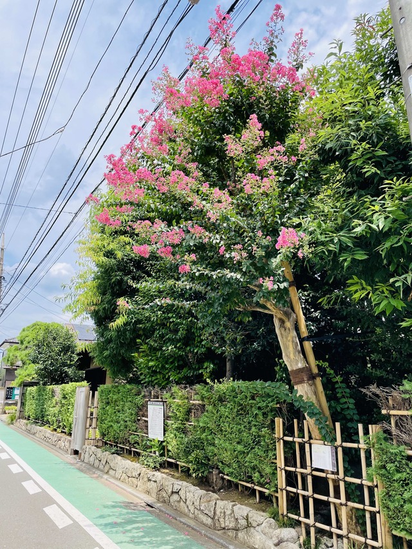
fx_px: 412
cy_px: 274
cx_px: 206
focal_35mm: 26
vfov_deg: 67.3
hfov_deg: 53.1
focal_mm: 4.2
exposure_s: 1/2959
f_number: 1.6
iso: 50
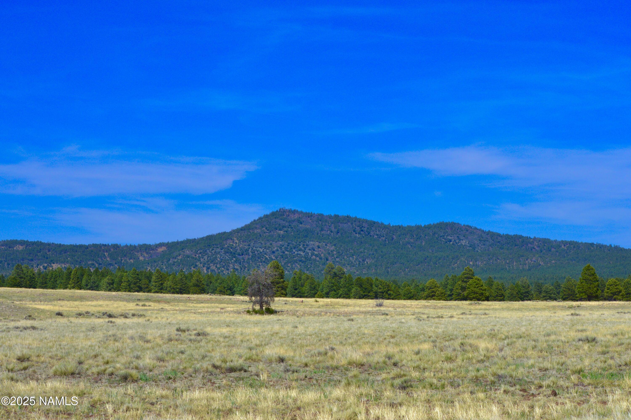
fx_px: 1445
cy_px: 210
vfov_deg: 16.5
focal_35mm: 82
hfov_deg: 24.6
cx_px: 316
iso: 220
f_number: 11
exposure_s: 1/500
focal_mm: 55
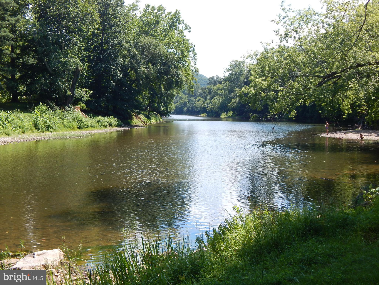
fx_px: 526
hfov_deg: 39.7
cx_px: 190
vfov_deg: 30.3
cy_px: 142
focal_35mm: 48
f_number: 3.7
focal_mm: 8.6
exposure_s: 1/500
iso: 125
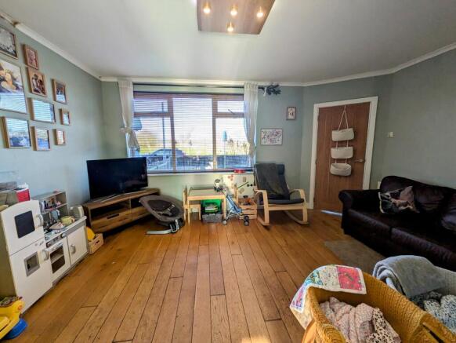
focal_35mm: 14
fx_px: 184
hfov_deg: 102.0
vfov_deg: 85.7
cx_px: 228
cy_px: 172
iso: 44
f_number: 2.2
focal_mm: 1.83
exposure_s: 1/124
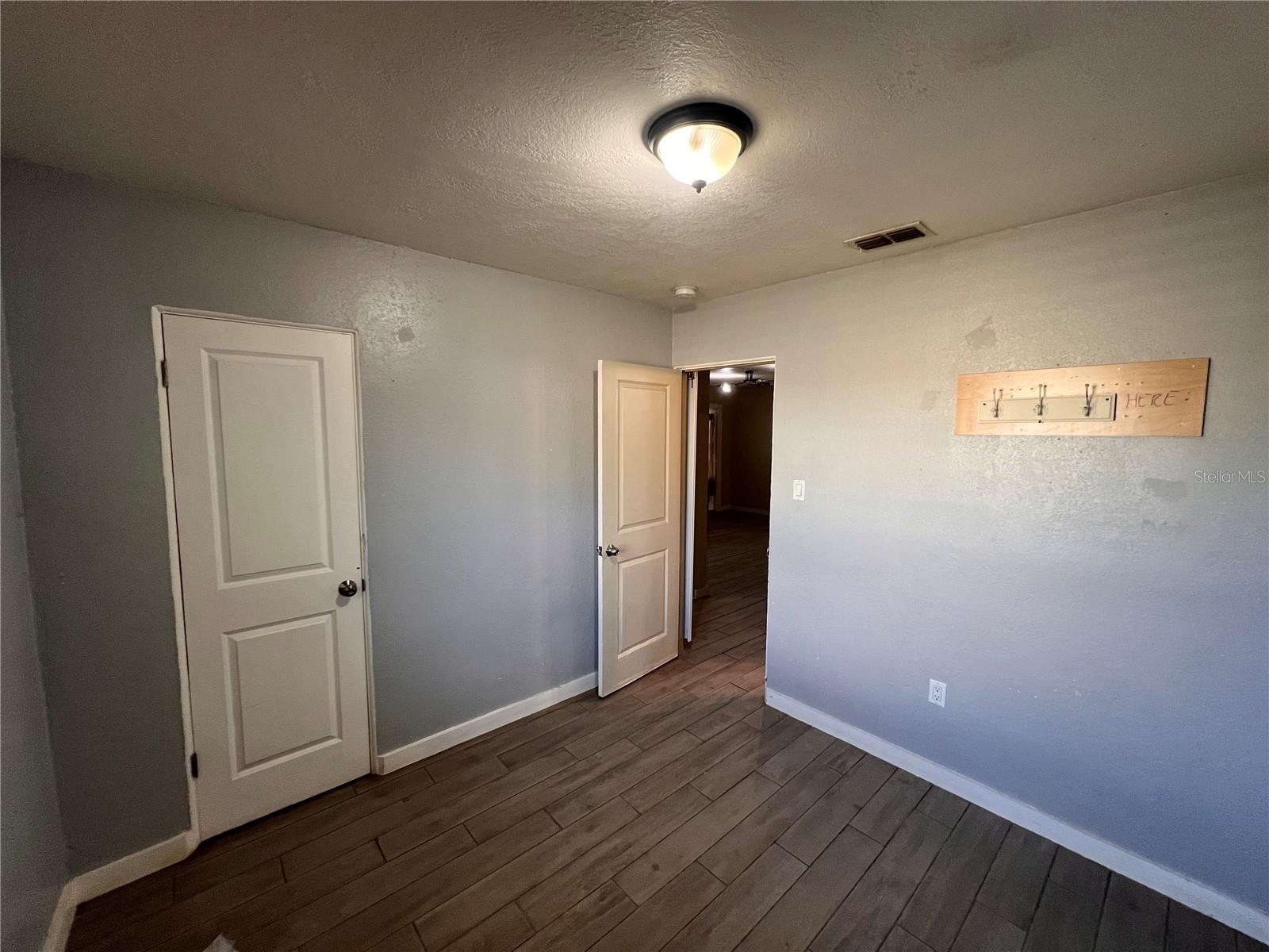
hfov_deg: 106.2
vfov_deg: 89.9
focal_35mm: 13
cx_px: 634
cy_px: 476
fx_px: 477
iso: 200
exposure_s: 1/120
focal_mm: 1.57
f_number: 1.8
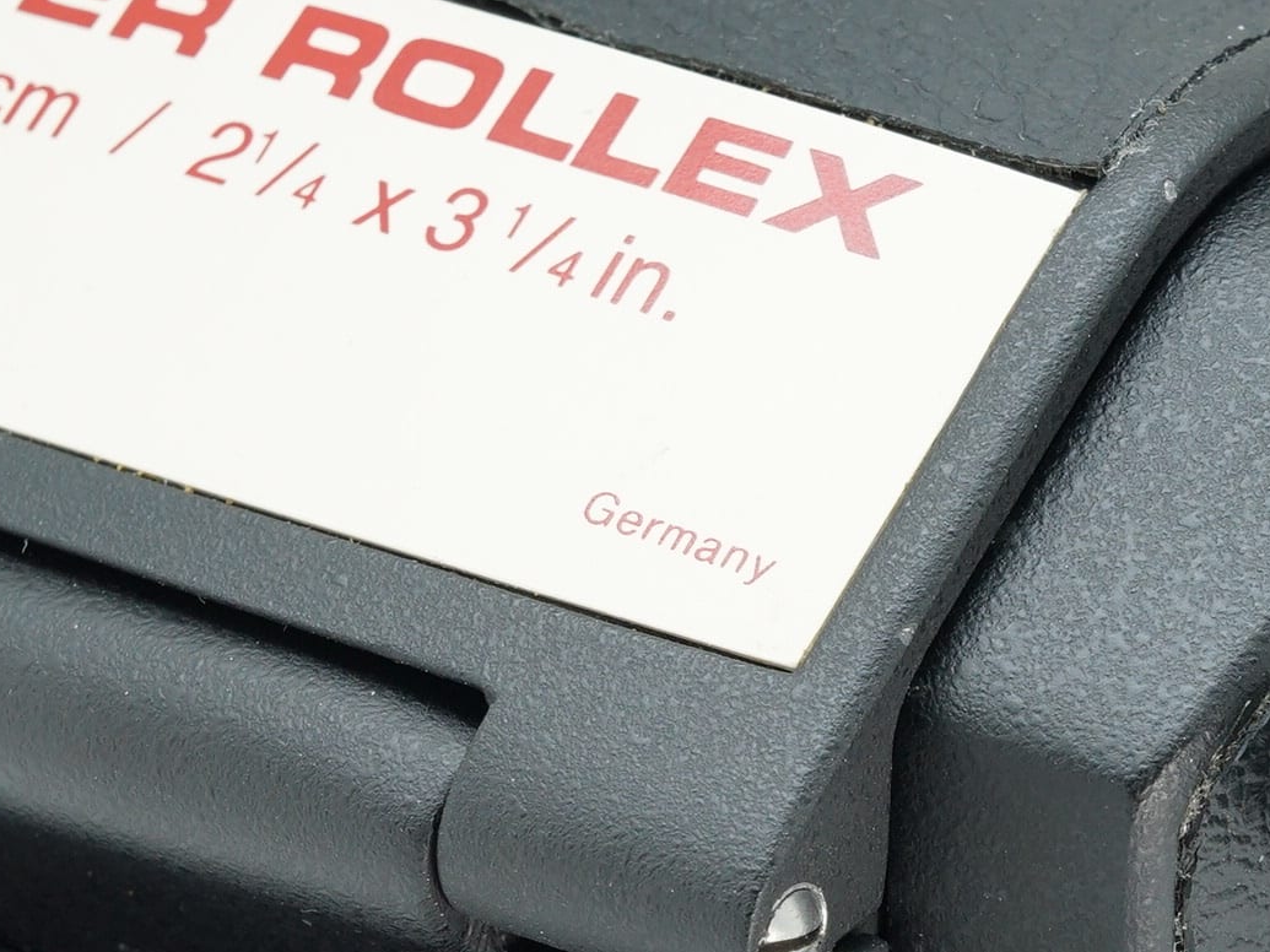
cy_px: 784
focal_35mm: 192
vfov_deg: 7.7
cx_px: 1020
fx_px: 7043
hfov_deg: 10.3
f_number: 16
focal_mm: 70
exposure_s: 1/25
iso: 800
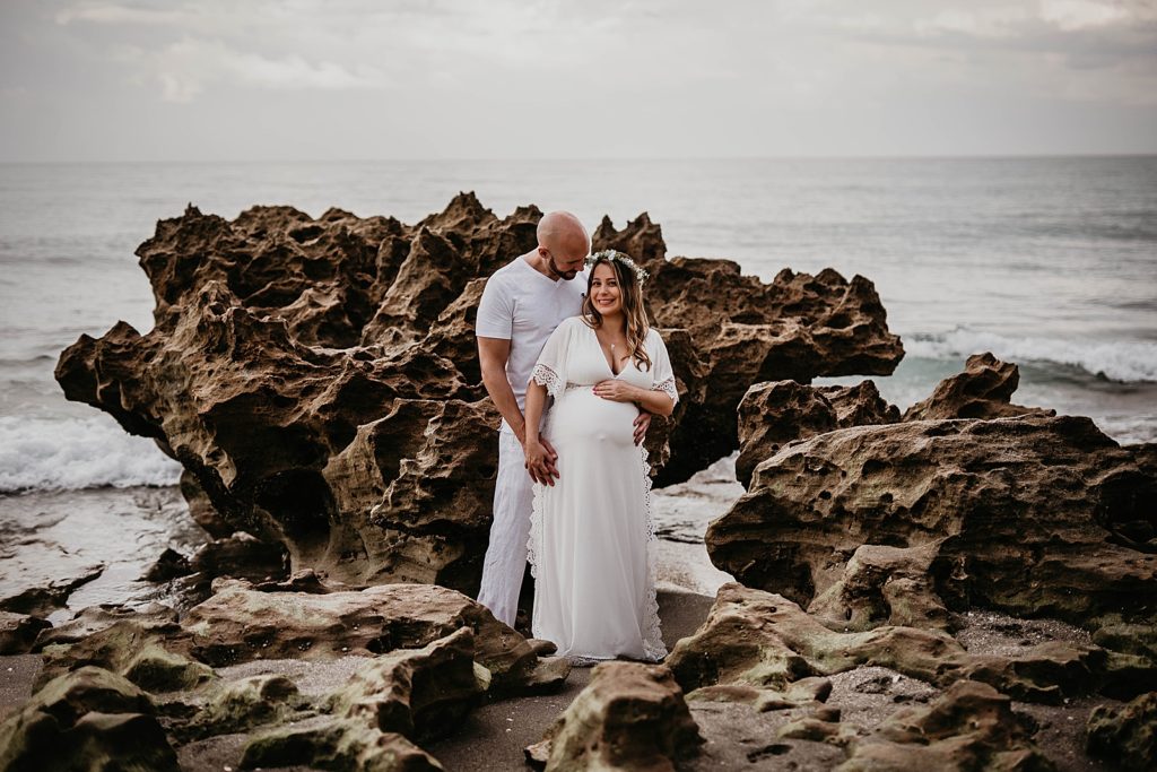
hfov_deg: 39.6
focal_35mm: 50
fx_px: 1607
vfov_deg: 27.0
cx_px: 578
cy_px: 386
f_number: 1.8
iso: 320
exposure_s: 1/1250
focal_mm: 50
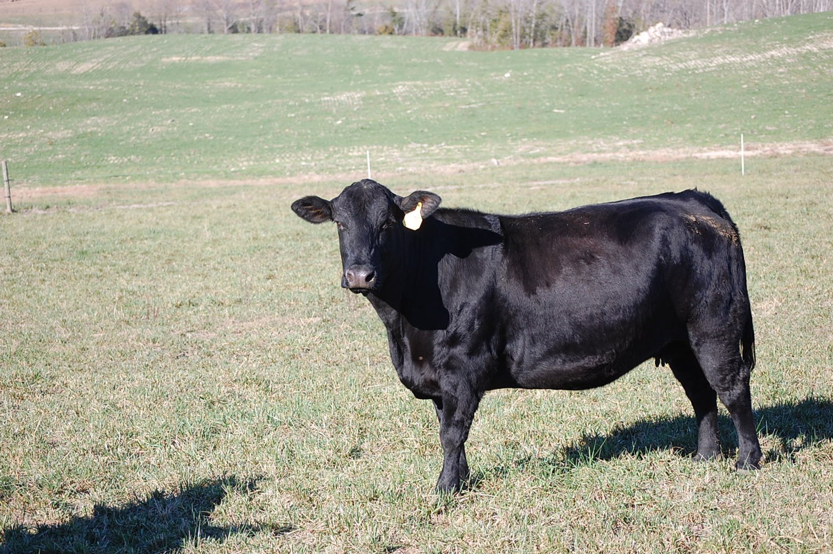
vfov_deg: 14.7
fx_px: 2150
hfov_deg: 21.9
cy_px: 277
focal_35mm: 93
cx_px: 416
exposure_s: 1/500
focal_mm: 62
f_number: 5.6
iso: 220
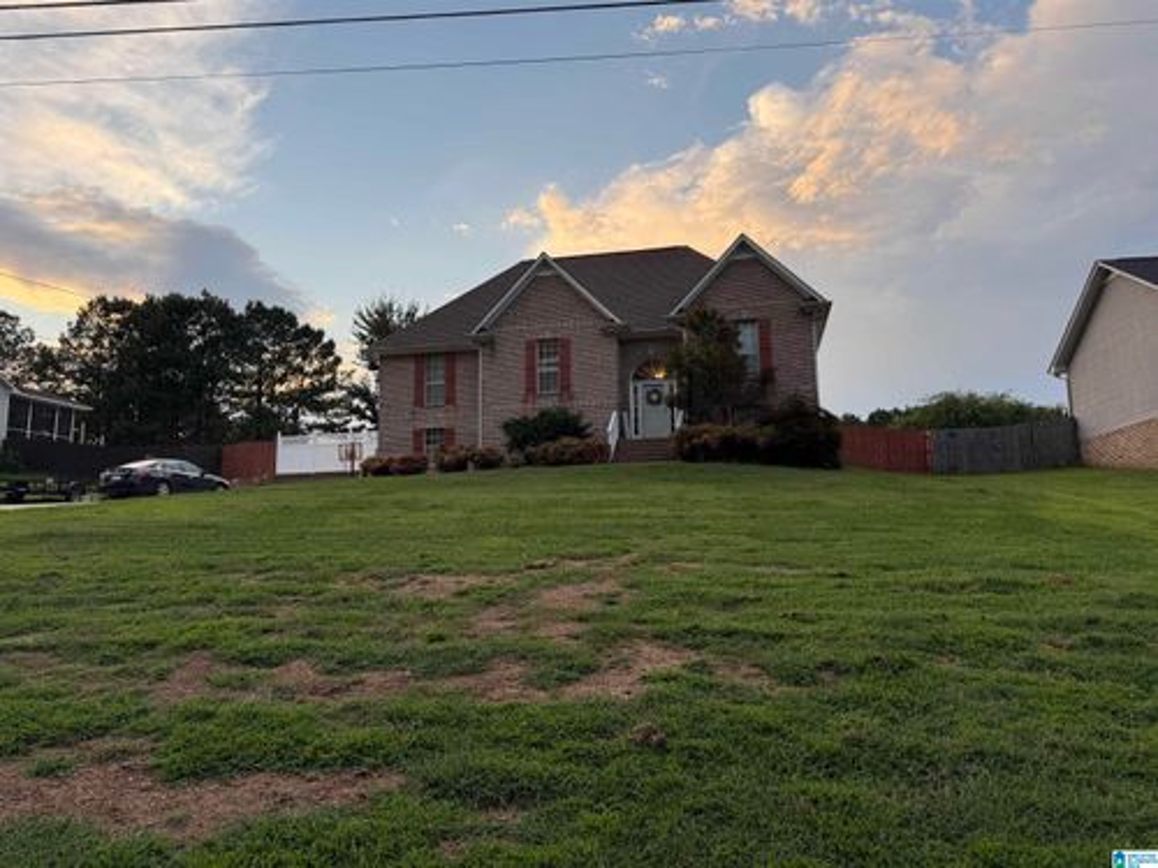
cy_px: 434
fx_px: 803
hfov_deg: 71.6
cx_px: 579
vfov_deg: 56.8
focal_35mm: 24
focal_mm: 6.76
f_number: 1.78
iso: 80
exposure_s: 1/750
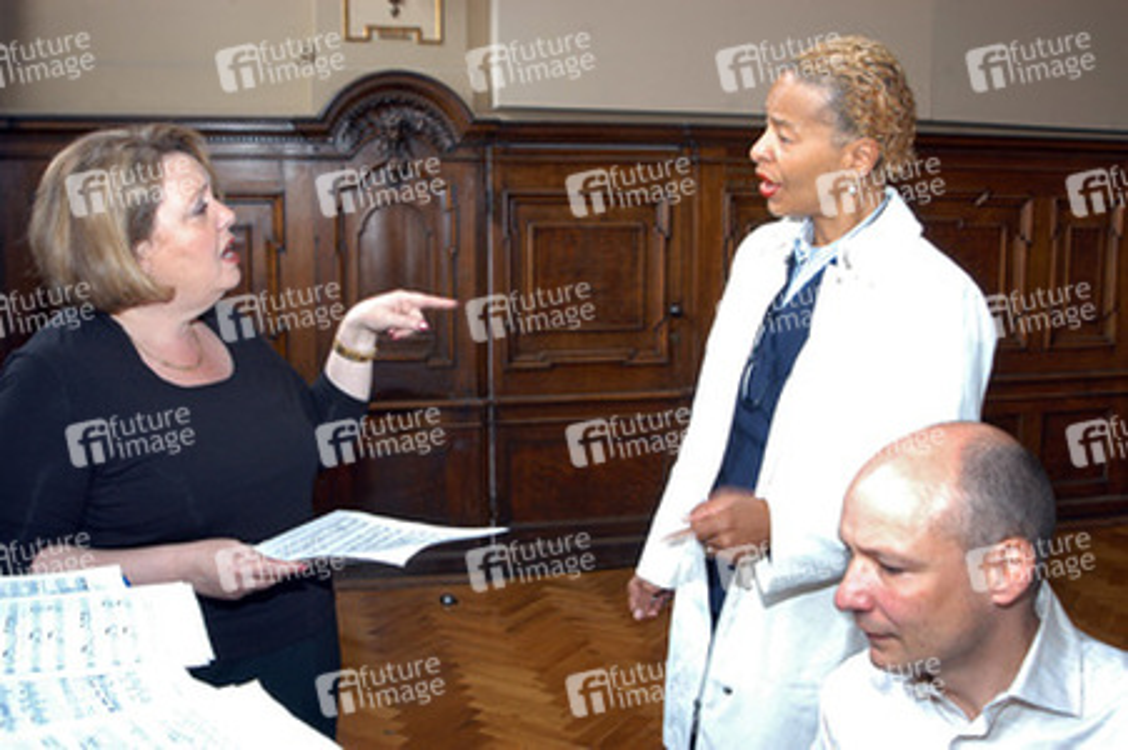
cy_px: 375
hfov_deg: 53.2
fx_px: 1127
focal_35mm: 36
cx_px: 564
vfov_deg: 36.8
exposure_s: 1/15
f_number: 5.6
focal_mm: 24
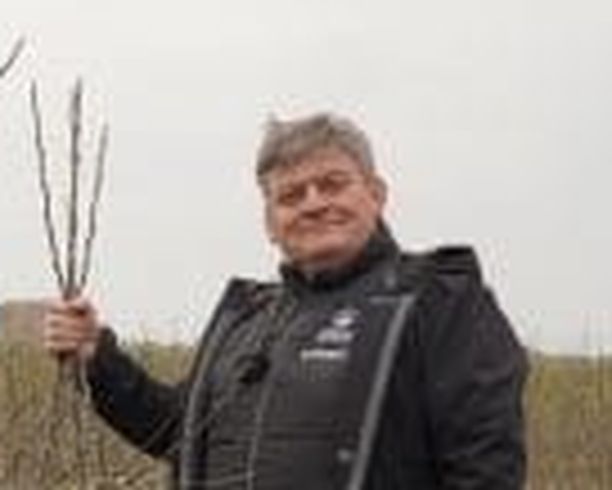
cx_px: -22
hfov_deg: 17.2
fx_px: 1971
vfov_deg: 13.9
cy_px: 555
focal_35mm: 109
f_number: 4
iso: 160
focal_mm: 21
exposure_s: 1/160
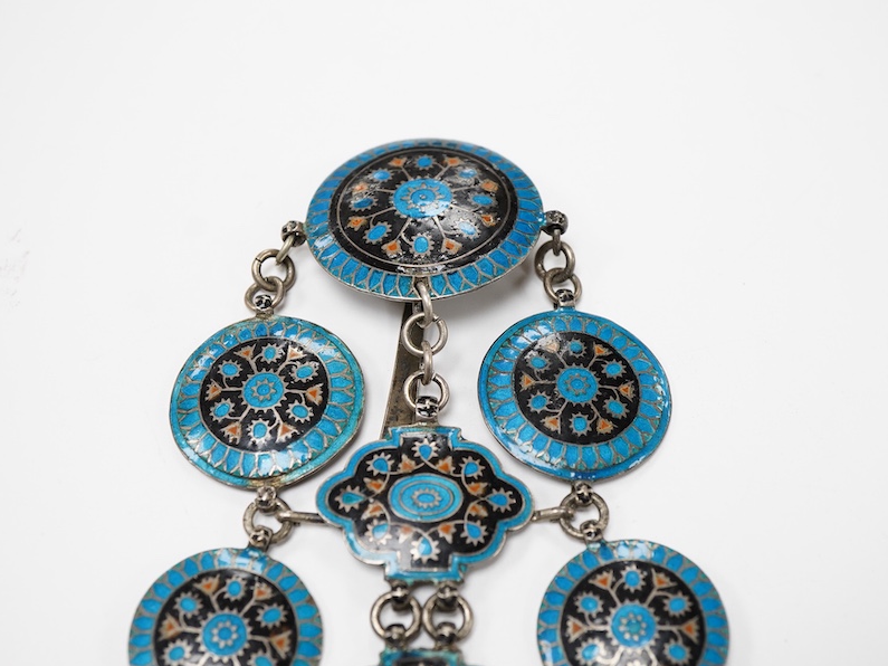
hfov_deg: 38.9
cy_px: 333
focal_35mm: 49
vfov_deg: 29.7
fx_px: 1257
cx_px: 443
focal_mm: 30
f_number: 9
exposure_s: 1/125
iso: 1250
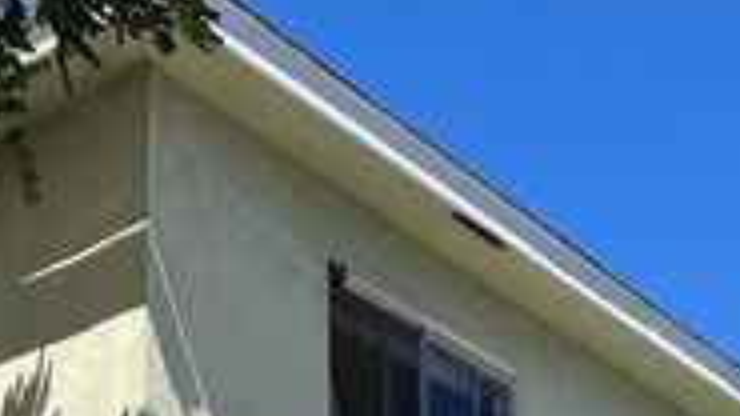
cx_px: 392
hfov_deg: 23.4
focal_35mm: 91
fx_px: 1785
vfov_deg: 11.8
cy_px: 842
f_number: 1.5
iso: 50
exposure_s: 1/3704
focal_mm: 5.7
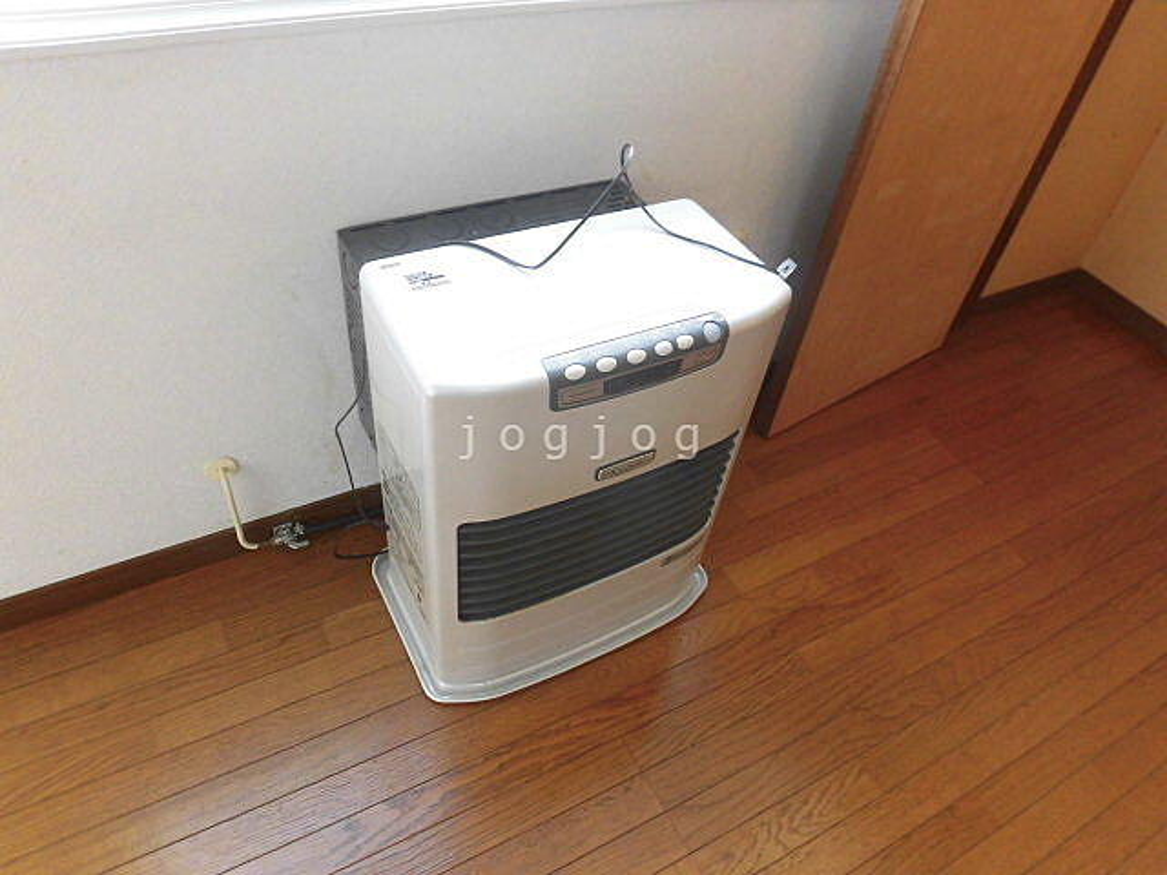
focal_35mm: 24
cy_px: 438
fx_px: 809
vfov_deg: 56.8
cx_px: 584
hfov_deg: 71.6
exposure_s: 1/60
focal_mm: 4.3
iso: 200
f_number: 3.1
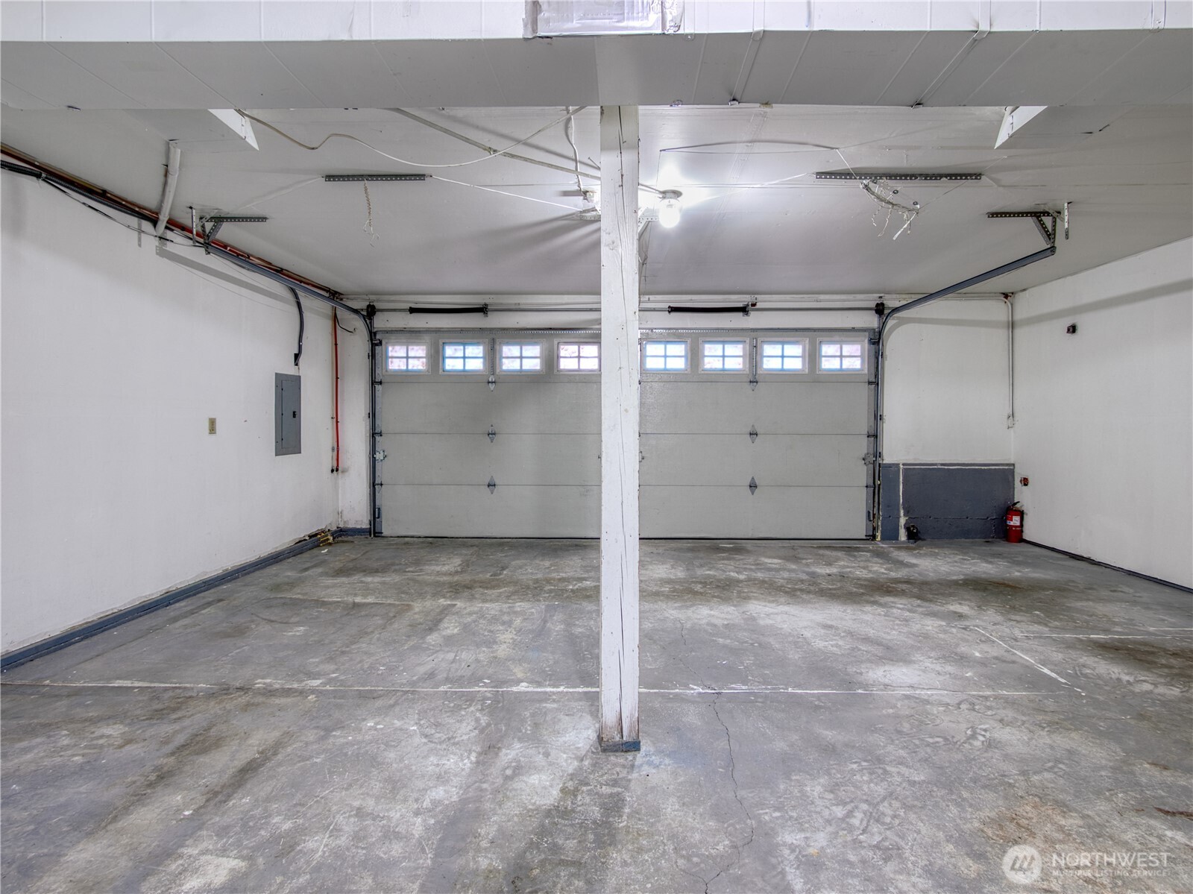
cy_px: 447
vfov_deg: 78.1
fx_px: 551
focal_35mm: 16
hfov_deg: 94.5
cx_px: 596
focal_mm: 8
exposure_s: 1
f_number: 6.3
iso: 200
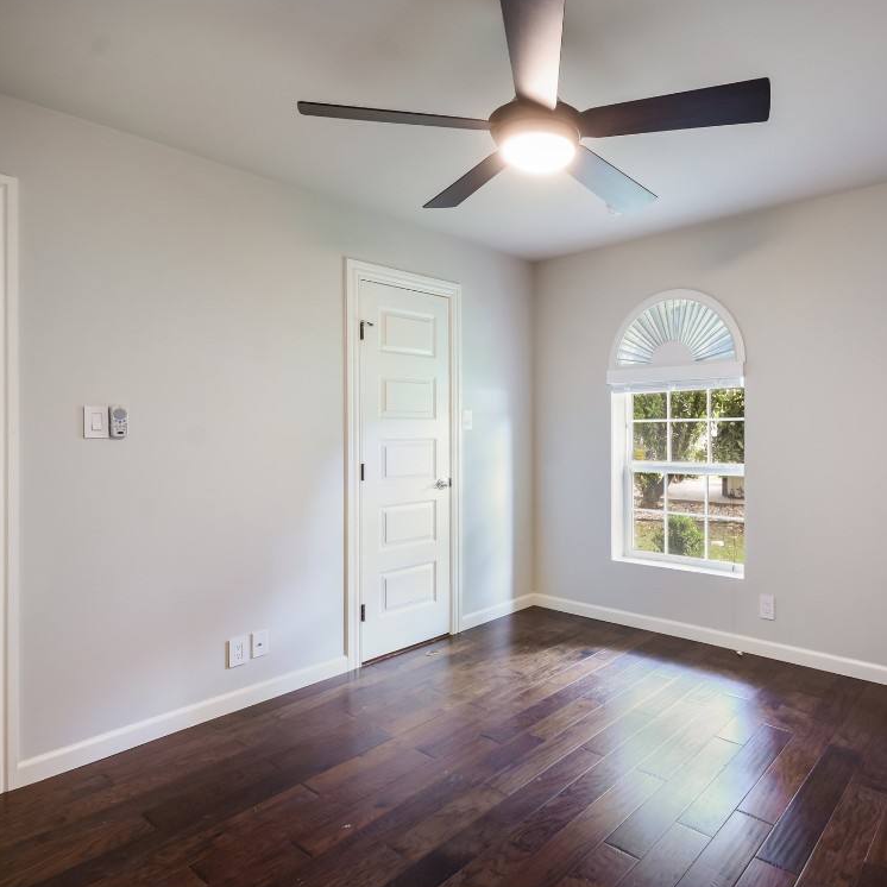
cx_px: 567
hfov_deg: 69.1
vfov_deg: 70.5
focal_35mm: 22
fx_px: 628
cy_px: 441
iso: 200
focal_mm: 11
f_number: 8
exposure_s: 1/1.67
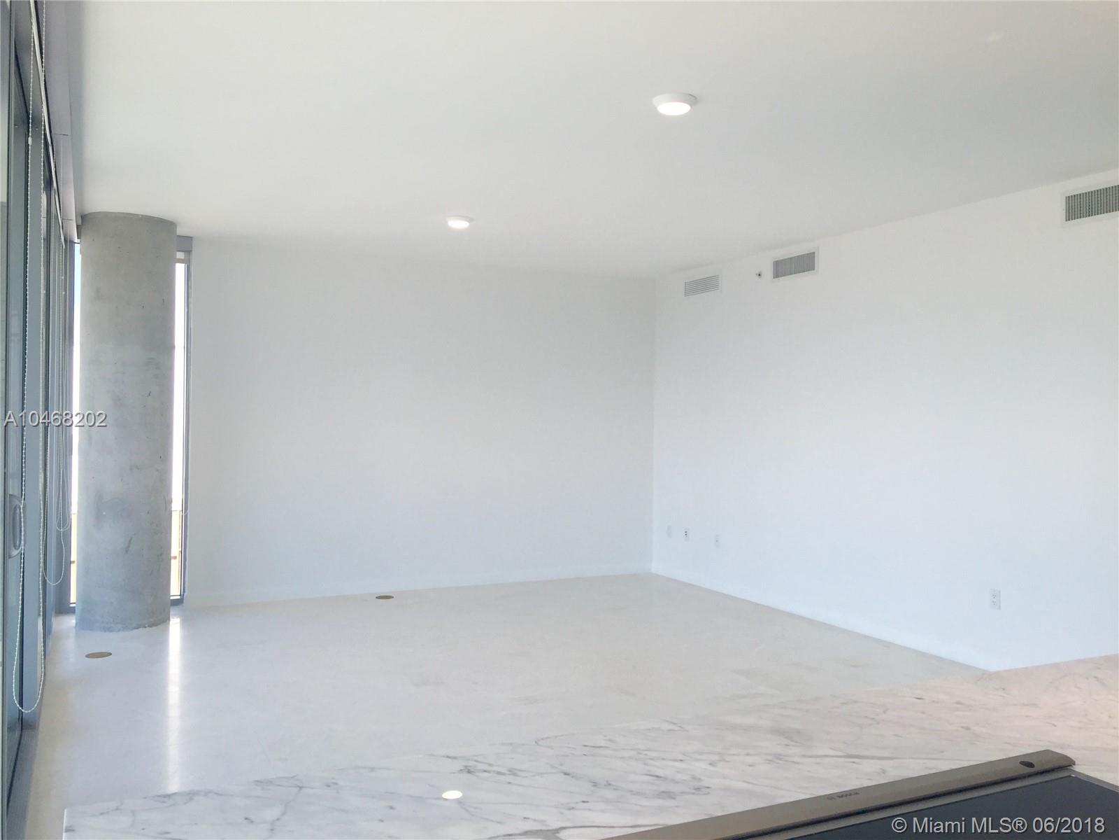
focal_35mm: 29
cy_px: 420
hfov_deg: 61.7
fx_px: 937
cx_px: 560
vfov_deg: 48.2
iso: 32
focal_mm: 4.15
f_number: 2.2
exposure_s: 1/241
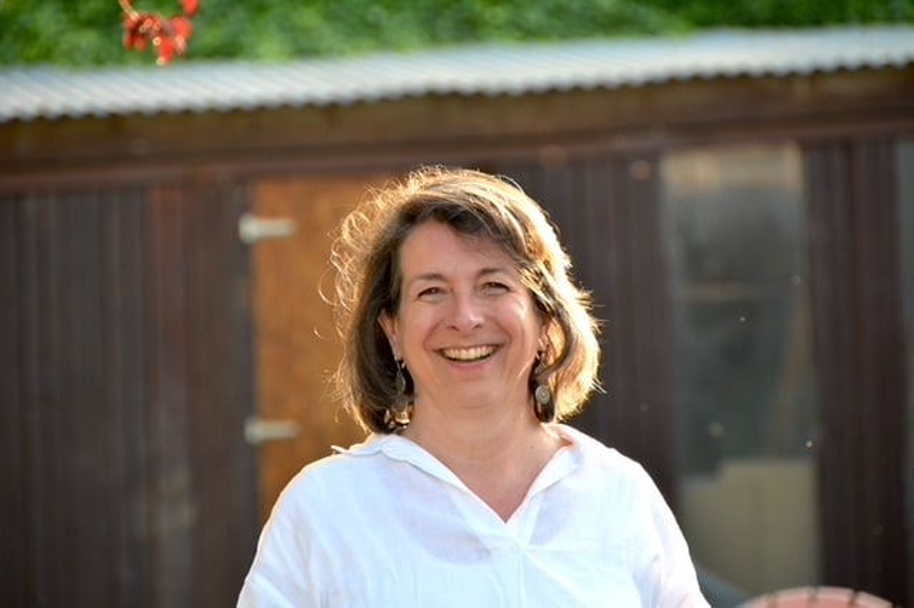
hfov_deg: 6.9
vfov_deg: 4.6
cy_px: 304
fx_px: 7612
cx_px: 457
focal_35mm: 300
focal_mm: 200
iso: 200
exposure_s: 1/160
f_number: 5.6
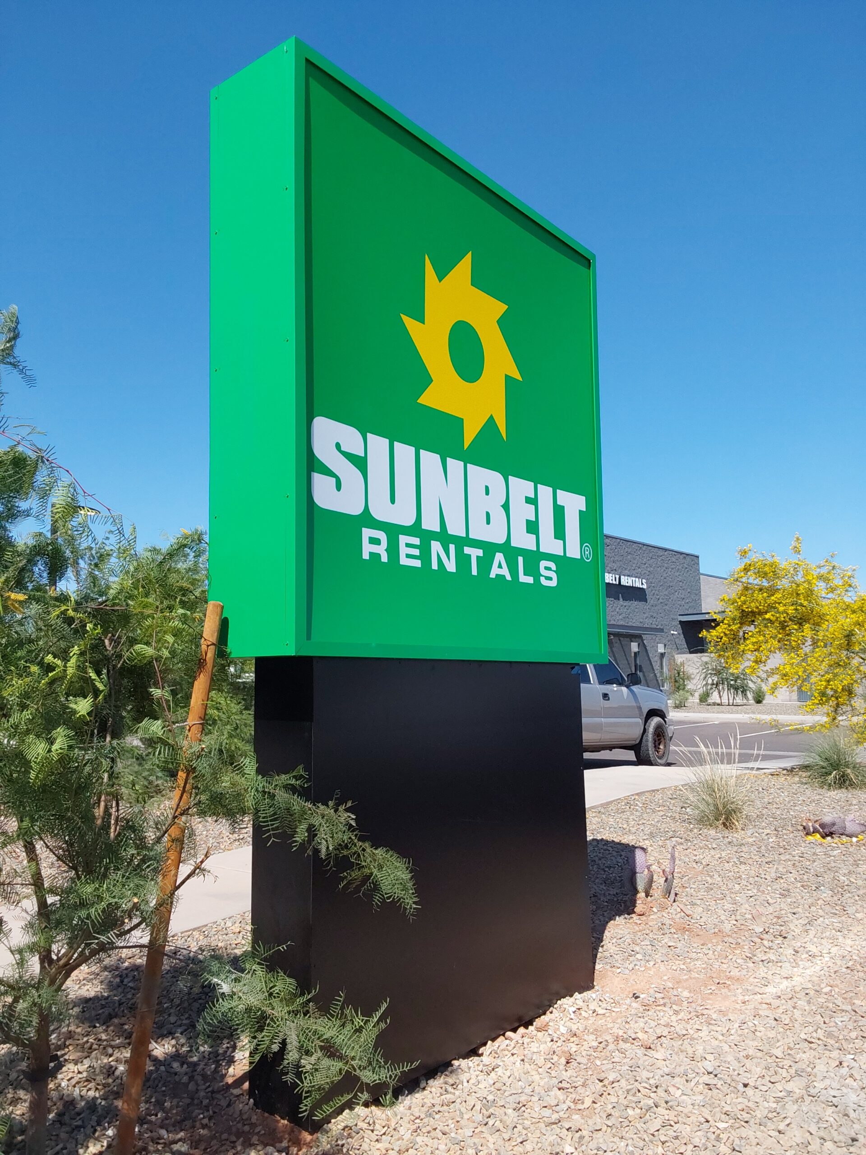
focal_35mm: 28
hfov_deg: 49.7
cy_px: 578
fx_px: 934
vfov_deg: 63.4
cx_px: 433
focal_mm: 2.91
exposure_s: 1/2025
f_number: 1.9
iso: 50
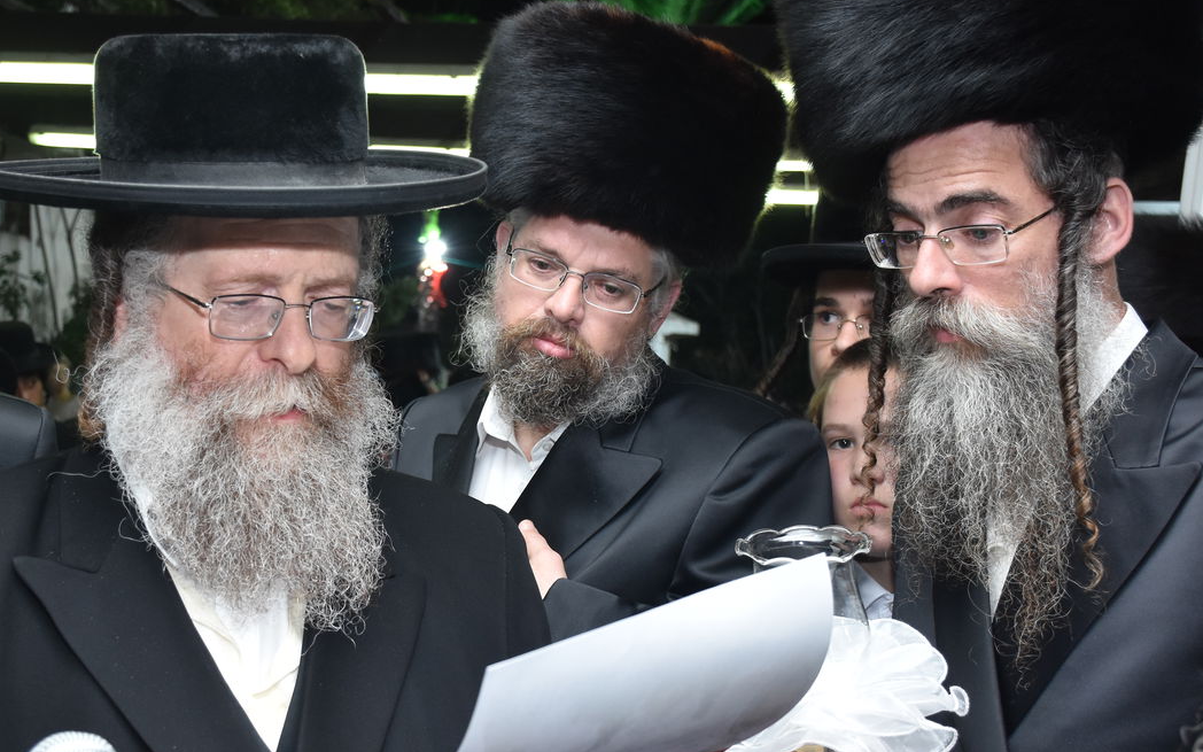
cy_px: 436
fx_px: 1606
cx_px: 473
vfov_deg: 26.3
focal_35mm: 49
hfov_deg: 40.8
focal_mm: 24
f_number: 5.6
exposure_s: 1/80
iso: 1000
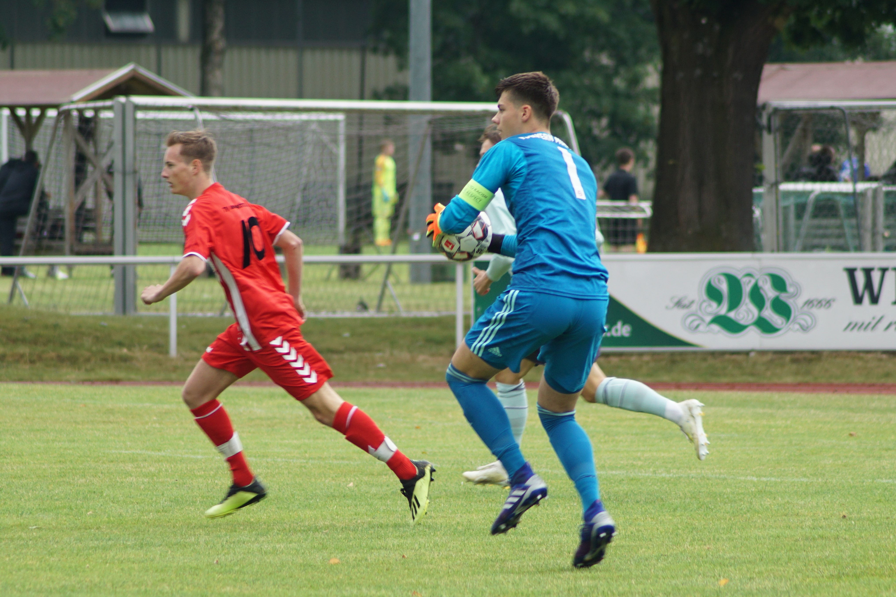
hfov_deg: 6.9
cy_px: 298
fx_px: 7466
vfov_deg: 4.6
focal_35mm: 300
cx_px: 448
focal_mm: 200
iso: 250
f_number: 4.5
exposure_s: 1/320
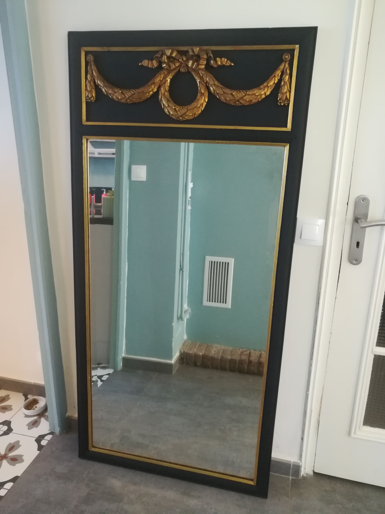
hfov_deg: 53.1
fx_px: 386
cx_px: 192
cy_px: 257
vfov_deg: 67.3
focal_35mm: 26
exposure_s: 1/25
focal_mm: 3.83
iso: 400
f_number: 2.2
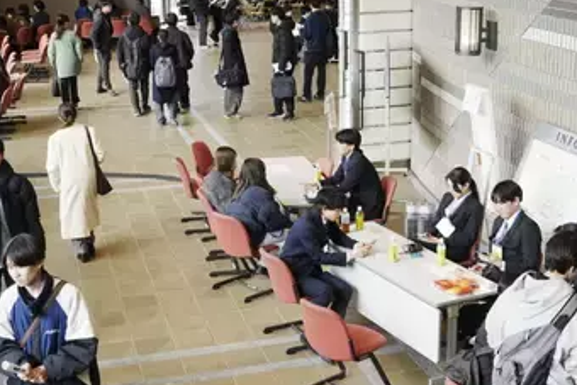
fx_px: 962
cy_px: 171
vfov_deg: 22.6
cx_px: 326
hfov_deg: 33.3
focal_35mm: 60
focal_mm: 34
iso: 400
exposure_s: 1/60
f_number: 6.3
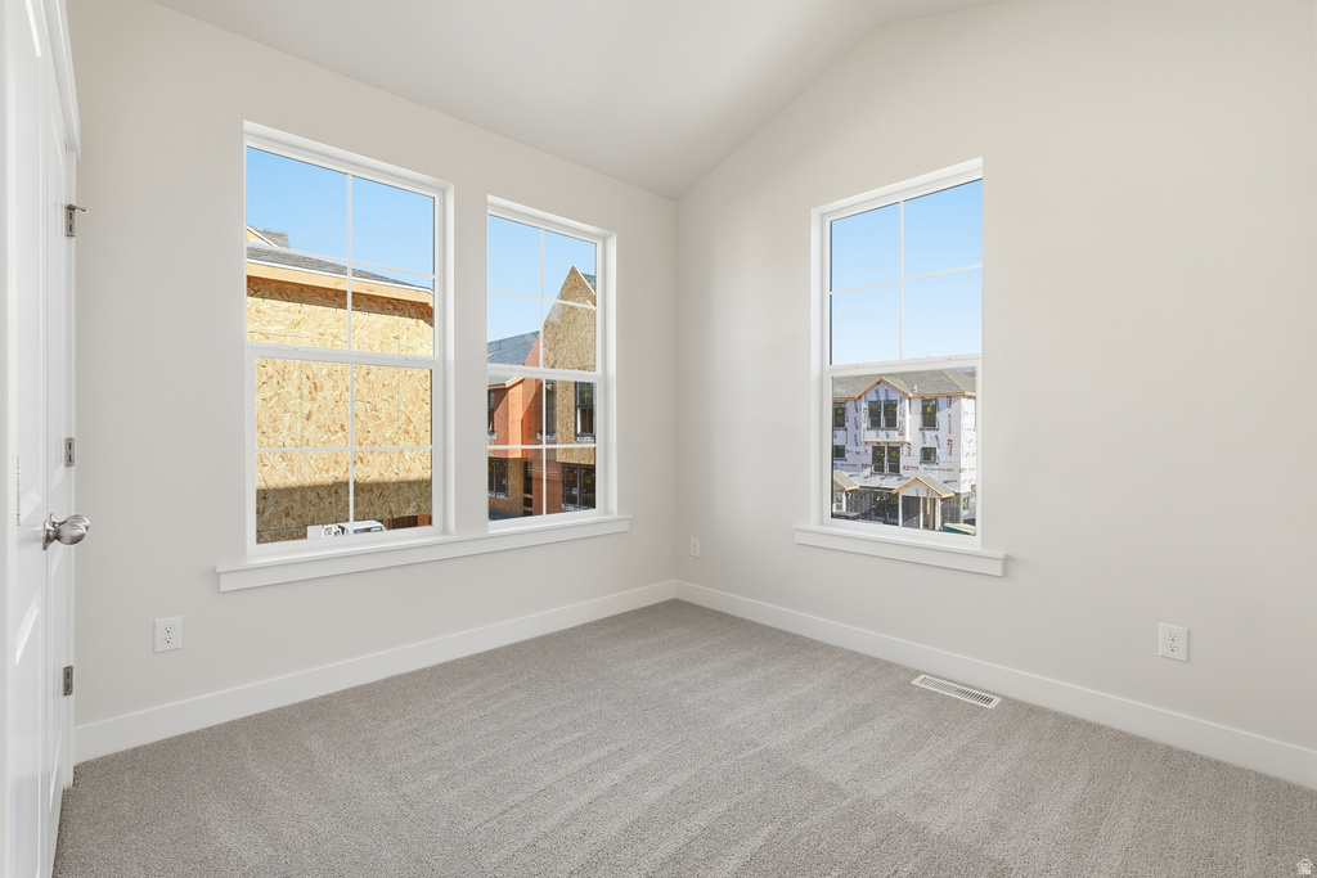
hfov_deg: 96.7
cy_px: 439
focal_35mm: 16
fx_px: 585
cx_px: 658
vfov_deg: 73.8
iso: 250
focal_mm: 16
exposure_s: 1/1600
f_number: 10
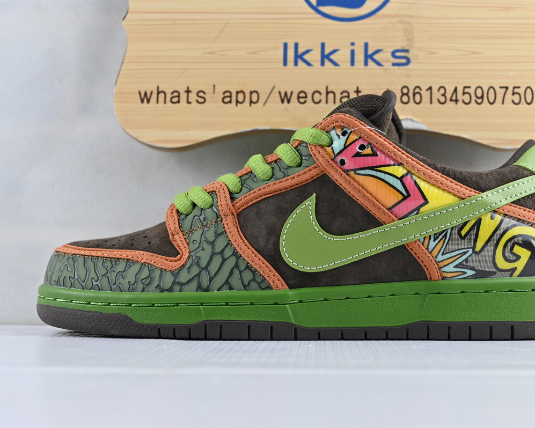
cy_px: 214
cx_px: 314
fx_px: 966
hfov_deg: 30.9
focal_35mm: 61
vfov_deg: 25.0
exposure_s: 1/30
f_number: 5.3
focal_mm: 36
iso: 100
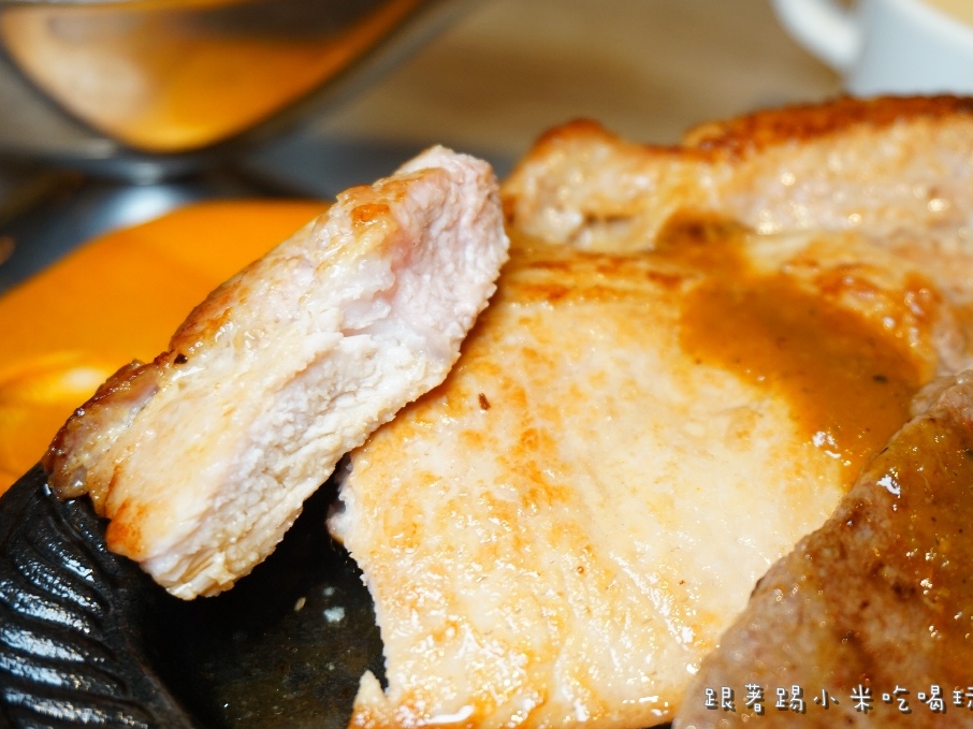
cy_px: 363
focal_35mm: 51
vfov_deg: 28.8
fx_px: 1420
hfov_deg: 37.8
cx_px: 512
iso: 400
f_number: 5
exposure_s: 1/60
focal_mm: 31
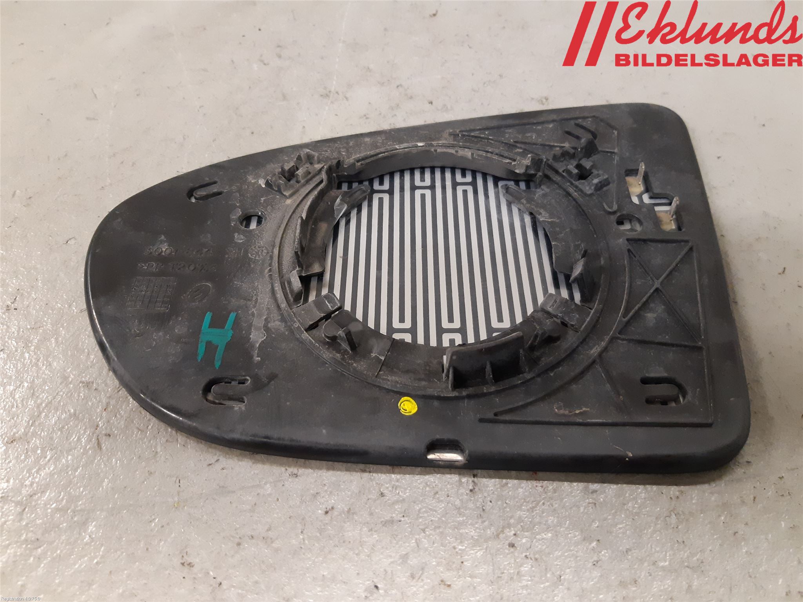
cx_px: 402
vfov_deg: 53.1
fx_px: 603
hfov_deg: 67.3
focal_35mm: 26
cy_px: 301
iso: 320
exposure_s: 1/50
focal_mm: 3.93
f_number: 1.7
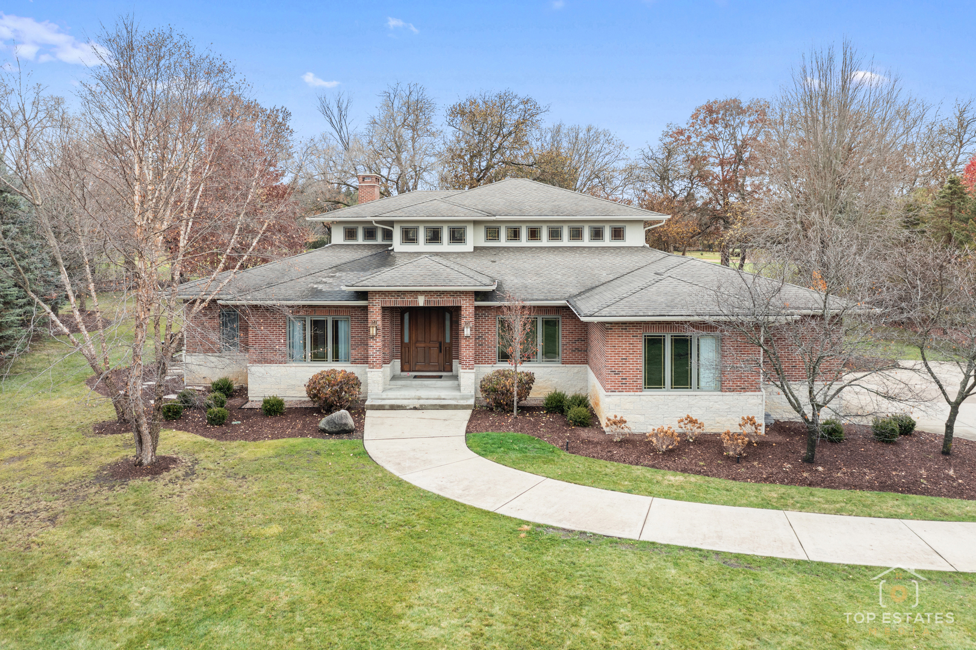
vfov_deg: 46.4
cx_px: 488
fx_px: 759
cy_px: 325
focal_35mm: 28
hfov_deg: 65.5
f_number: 3.2
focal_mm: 10.26
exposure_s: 1/40
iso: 100
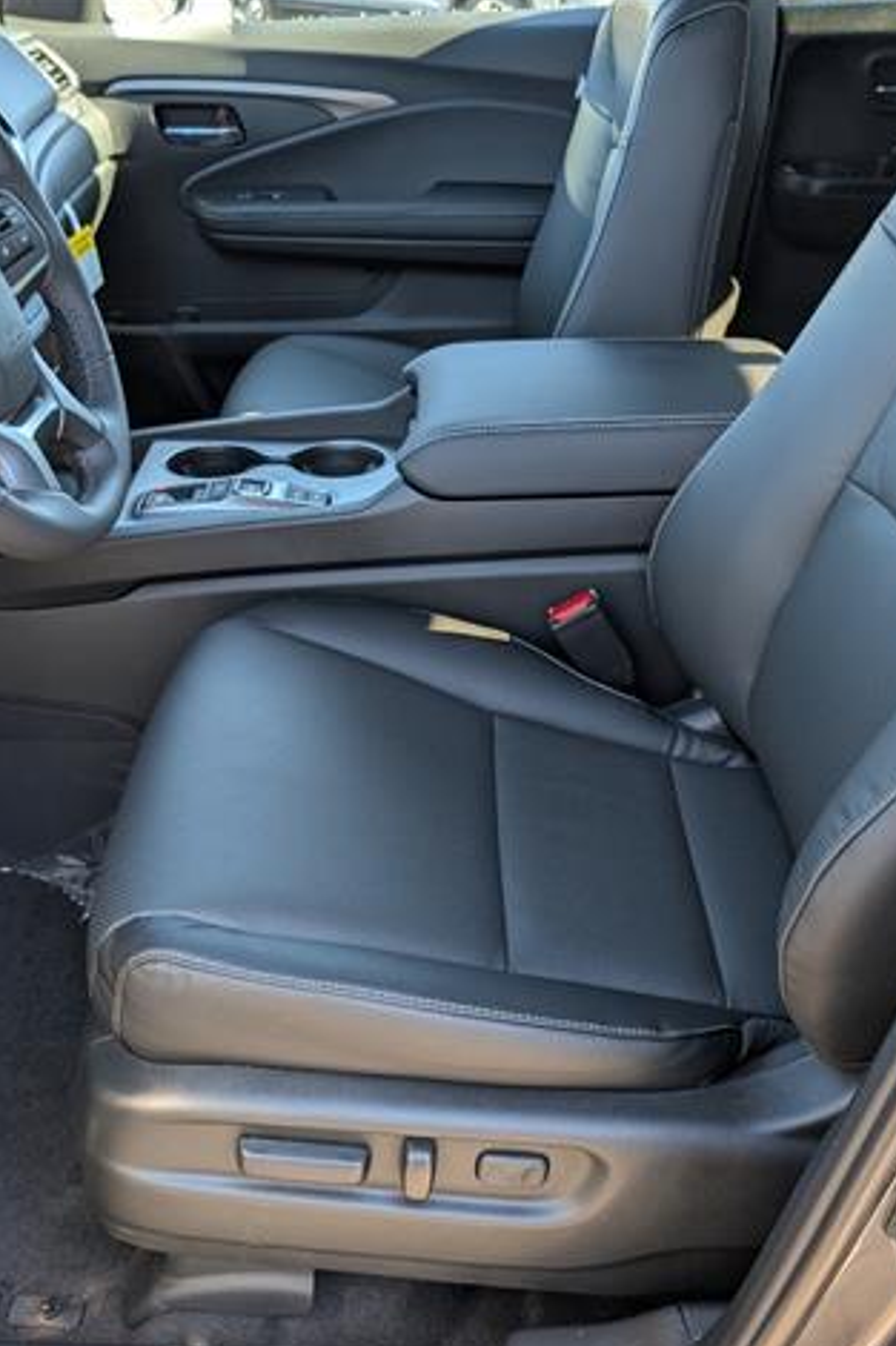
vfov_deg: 55.8
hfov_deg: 38.8
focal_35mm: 34
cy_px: 676
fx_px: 1270
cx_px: 384
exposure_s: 1/38.6
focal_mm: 6.9
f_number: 1.68
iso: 20
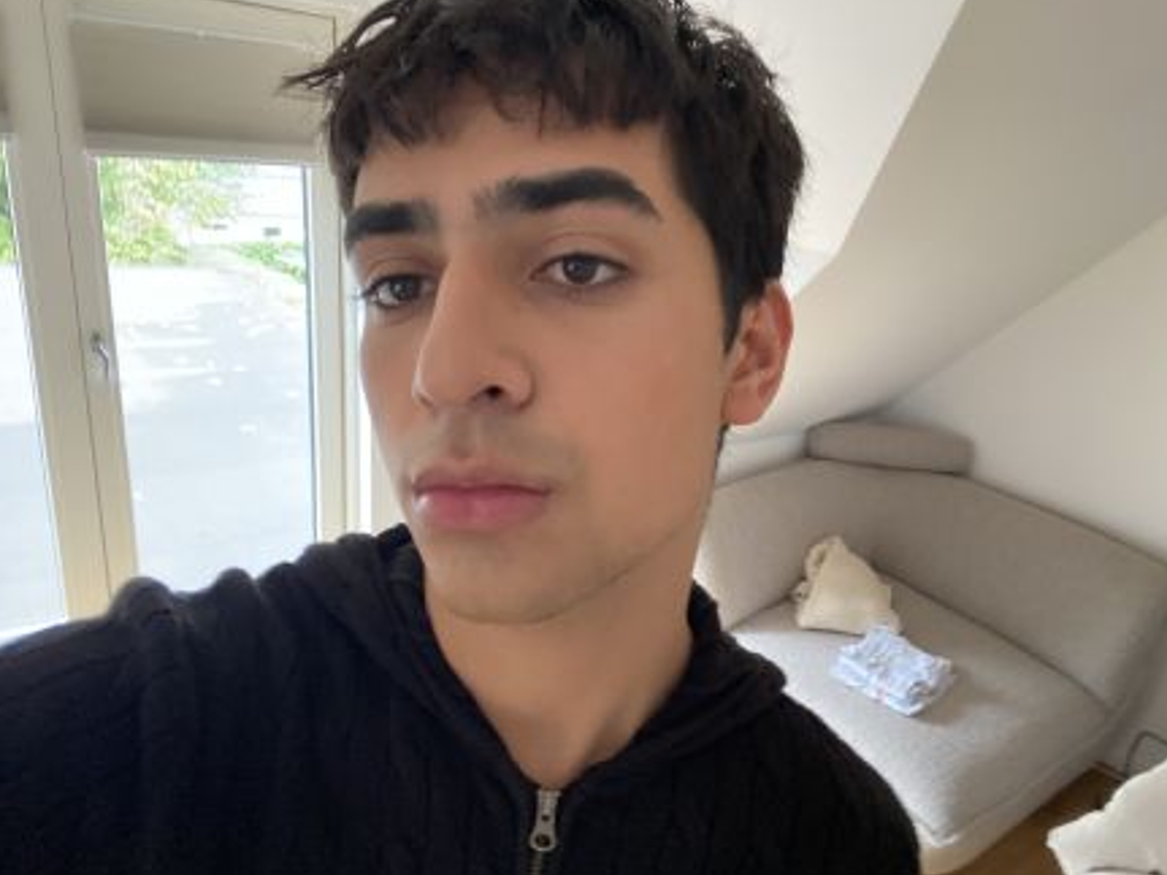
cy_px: 438
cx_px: 588
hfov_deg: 71.6
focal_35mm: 24
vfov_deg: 56.8
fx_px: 809
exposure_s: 1/30
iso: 500
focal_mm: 2.71
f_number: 2.2
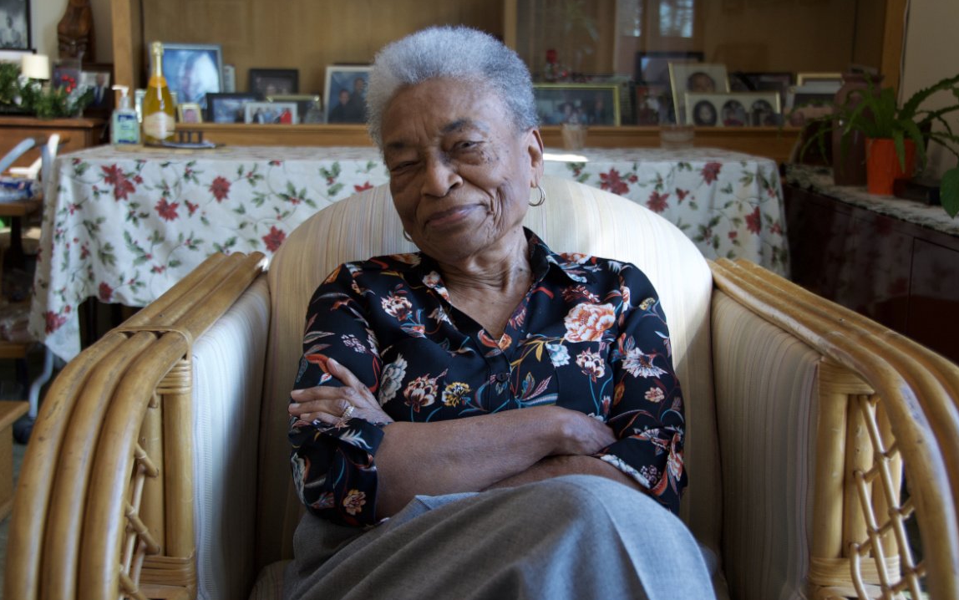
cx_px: 459
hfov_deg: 40.6
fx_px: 1295
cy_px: 291
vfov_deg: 26.1
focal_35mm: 50
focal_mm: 31
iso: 450
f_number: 4
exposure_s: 1/60
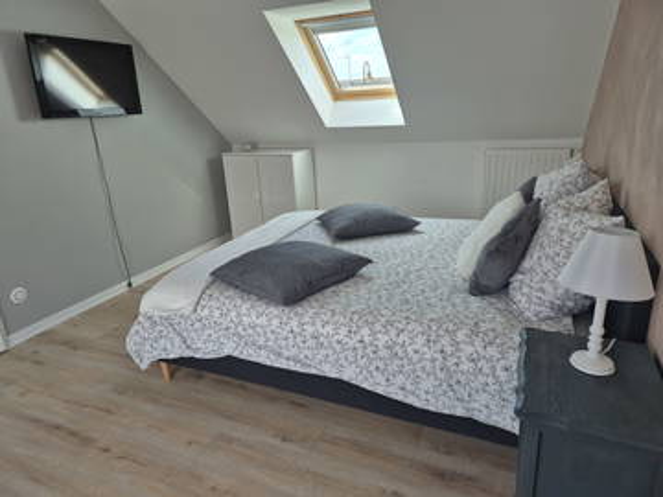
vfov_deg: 58.9
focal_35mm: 23
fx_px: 441
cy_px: 248
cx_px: 332
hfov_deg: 73.9
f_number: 1.8
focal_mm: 5.4
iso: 64
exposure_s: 1/180
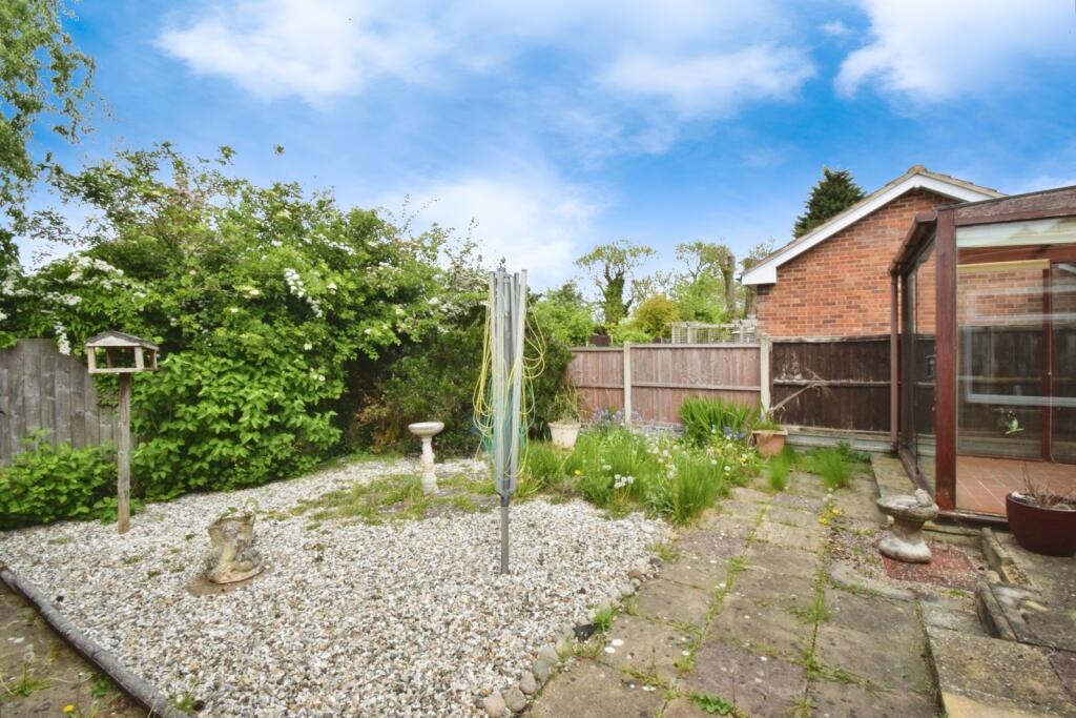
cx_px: 538
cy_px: 359
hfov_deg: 100.4
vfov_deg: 77.3
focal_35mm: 15
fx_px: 448
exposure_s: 1/125
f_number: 22
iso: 1000
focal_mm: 10
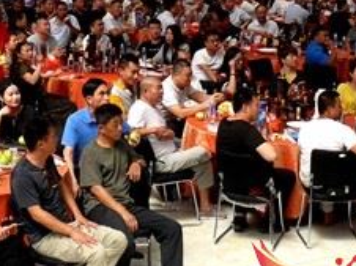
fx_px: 955
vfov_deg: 15.4
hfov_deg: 20.9
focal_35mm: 93
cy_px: -27
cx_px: 91
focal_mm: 7.4
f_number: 4
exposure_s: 1/125
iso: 100
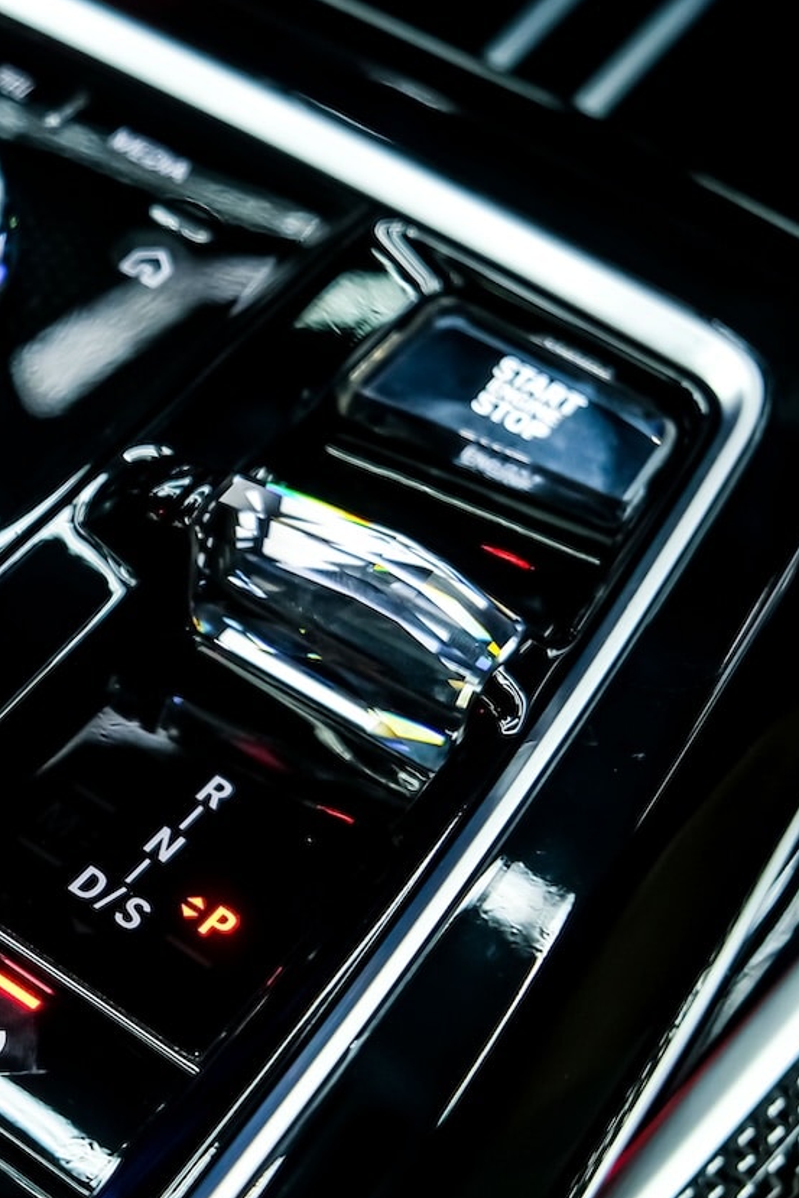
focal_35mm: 85
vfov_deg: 23.9
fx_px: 2828
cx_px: -143
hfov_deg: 15.5
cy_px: 532
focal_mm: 31.5
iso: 1250
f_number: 3.6
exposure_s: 1/60
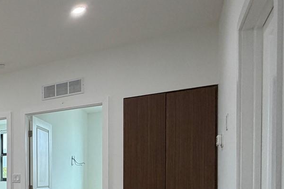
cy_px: 184
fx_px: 308
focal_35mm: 39
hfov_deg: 35.9
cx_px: -73
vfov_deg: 31.9
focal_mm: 2.22
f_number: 2.2
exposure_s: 1/120
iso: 200
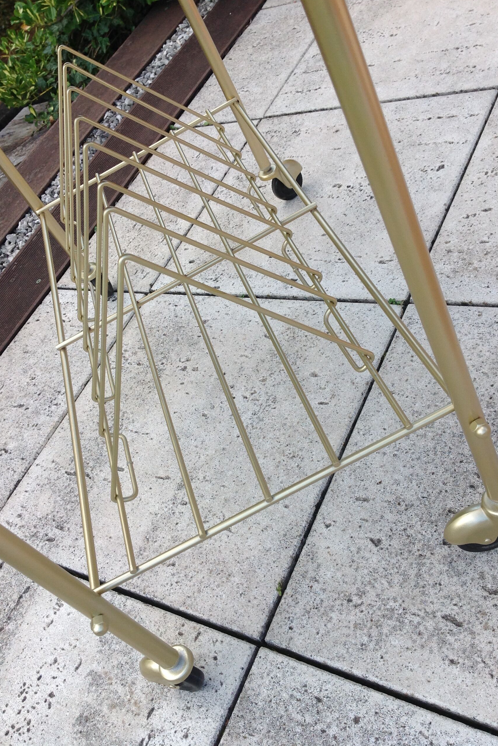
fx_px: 767
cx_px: 250
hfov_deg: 36.0
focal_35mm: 37
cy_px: 367
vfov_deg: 51.9
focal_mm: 4.28
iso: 50
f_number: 2.4
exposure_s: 1/231
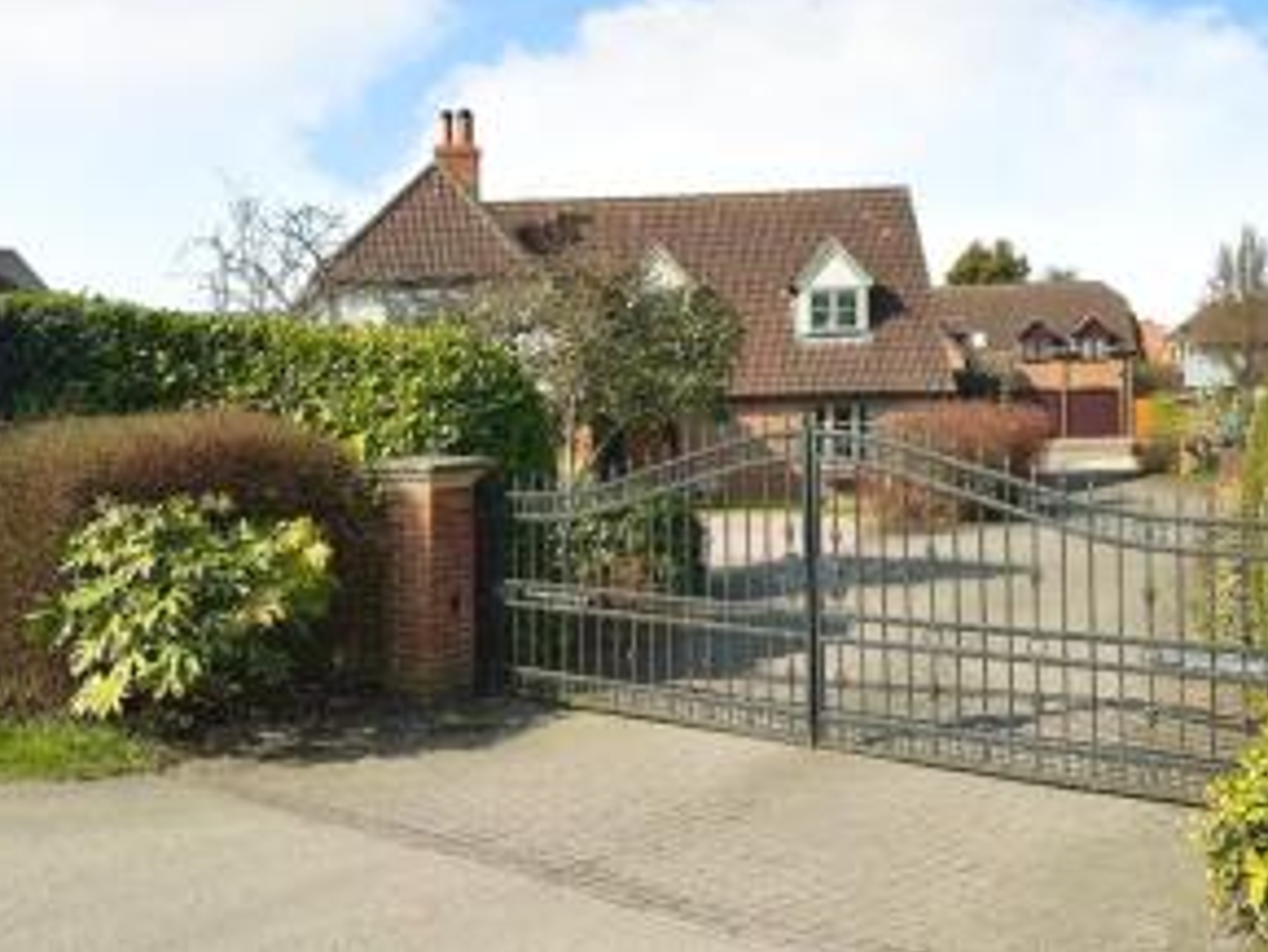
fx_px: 1283
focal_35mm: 35
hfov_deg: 52.3
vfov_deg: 39.9
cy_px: 265
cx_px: 518
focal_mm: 6.86
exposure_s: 1/4016
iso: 80
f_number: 1.78
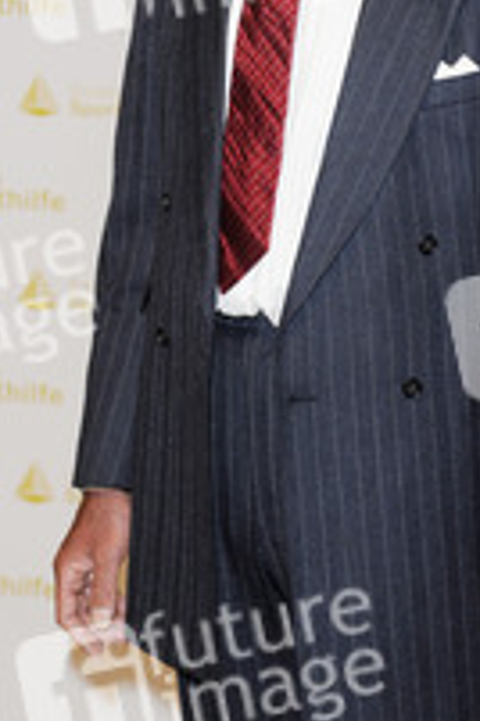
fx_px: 2860
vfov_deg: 14.3
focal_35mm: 143
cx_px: 304
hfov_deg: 9.6
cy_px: 136
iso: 800
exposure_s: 1/160
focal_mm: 72
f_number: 5.6
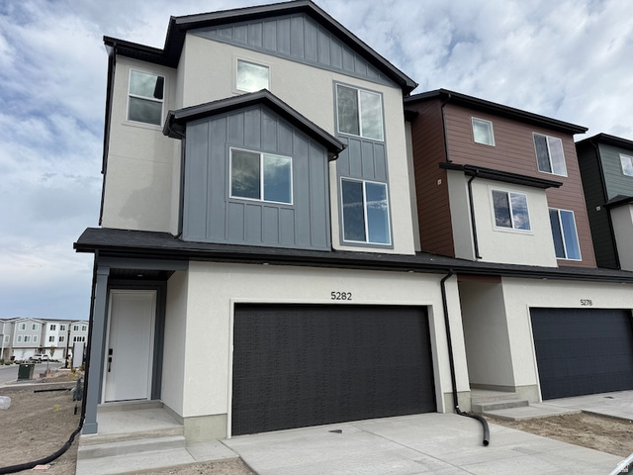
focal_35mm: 24
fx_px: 439
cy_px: 238
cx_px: 316
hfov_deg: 71.6
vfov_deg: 56.8
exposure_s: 1/4167
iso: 80
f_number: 1.78
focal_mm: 6.76
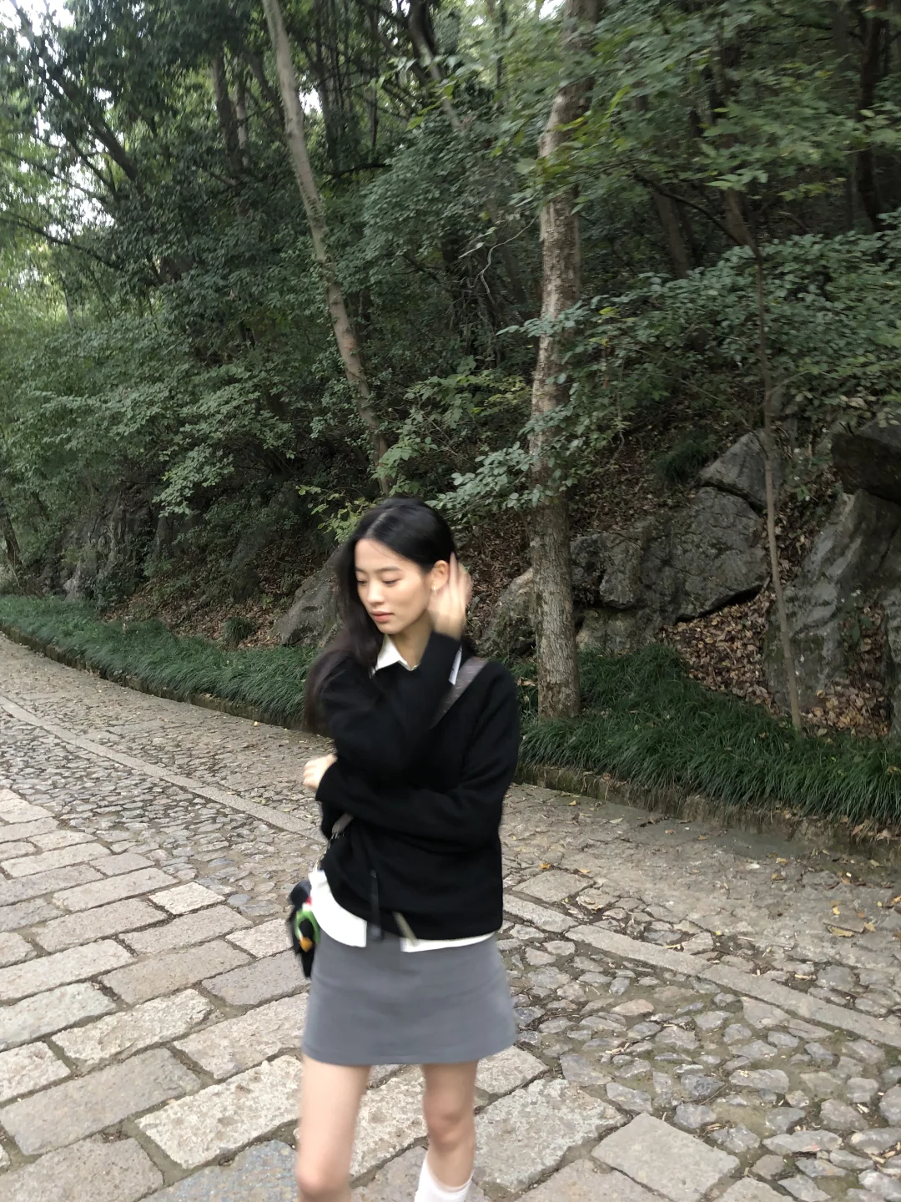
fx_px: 972
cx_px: 450
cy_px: 601
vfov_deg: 63.4
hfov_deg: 49.7
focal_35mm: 28
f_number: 1.8
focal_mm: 3.99
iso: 100
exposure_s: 1/4
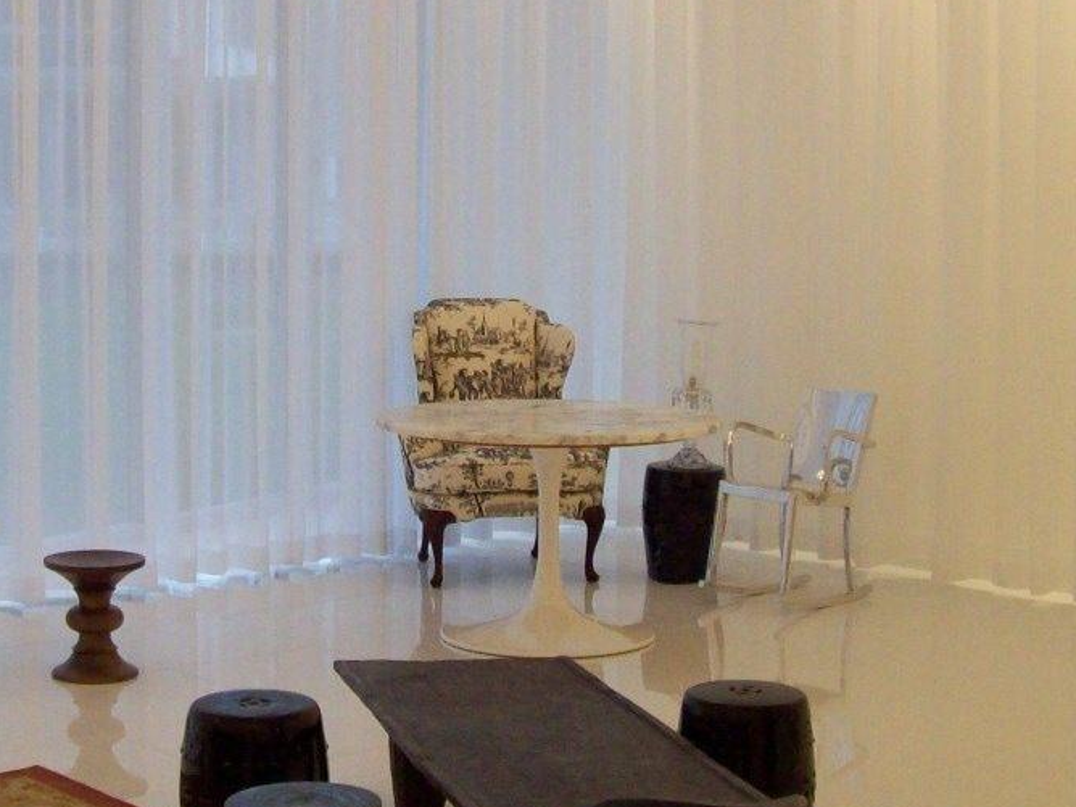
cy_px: 264
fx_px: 2145
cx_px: 406
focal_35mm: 69
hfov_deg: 28.1
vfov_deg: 21.2
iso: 200
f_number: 2.7
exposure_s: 1/101
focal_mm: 6
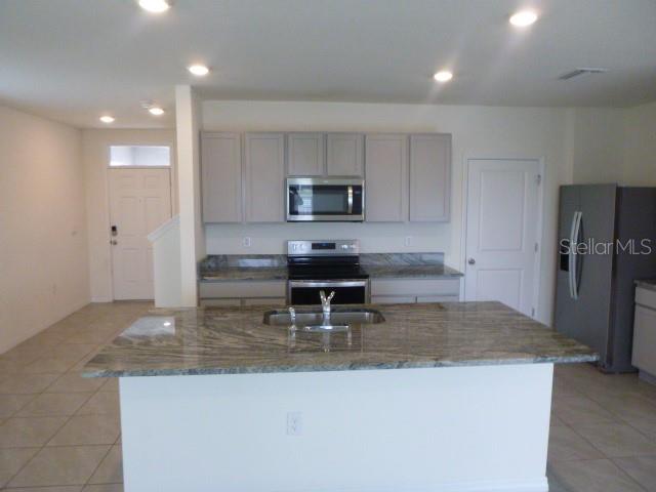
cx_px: 328
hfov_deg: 69.4
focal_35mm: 25
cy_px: 246
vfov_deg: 54.9
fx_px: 474
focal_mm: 4.5
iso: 400
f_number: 3.9
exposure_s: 1/40
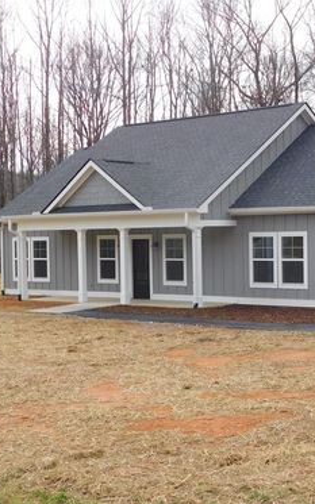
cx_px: 274
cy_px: 252
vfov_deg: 32.0
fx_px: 879
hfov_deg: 20.0
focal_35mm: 64
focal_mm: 8
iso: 125
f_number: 3.7
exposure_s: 1/400
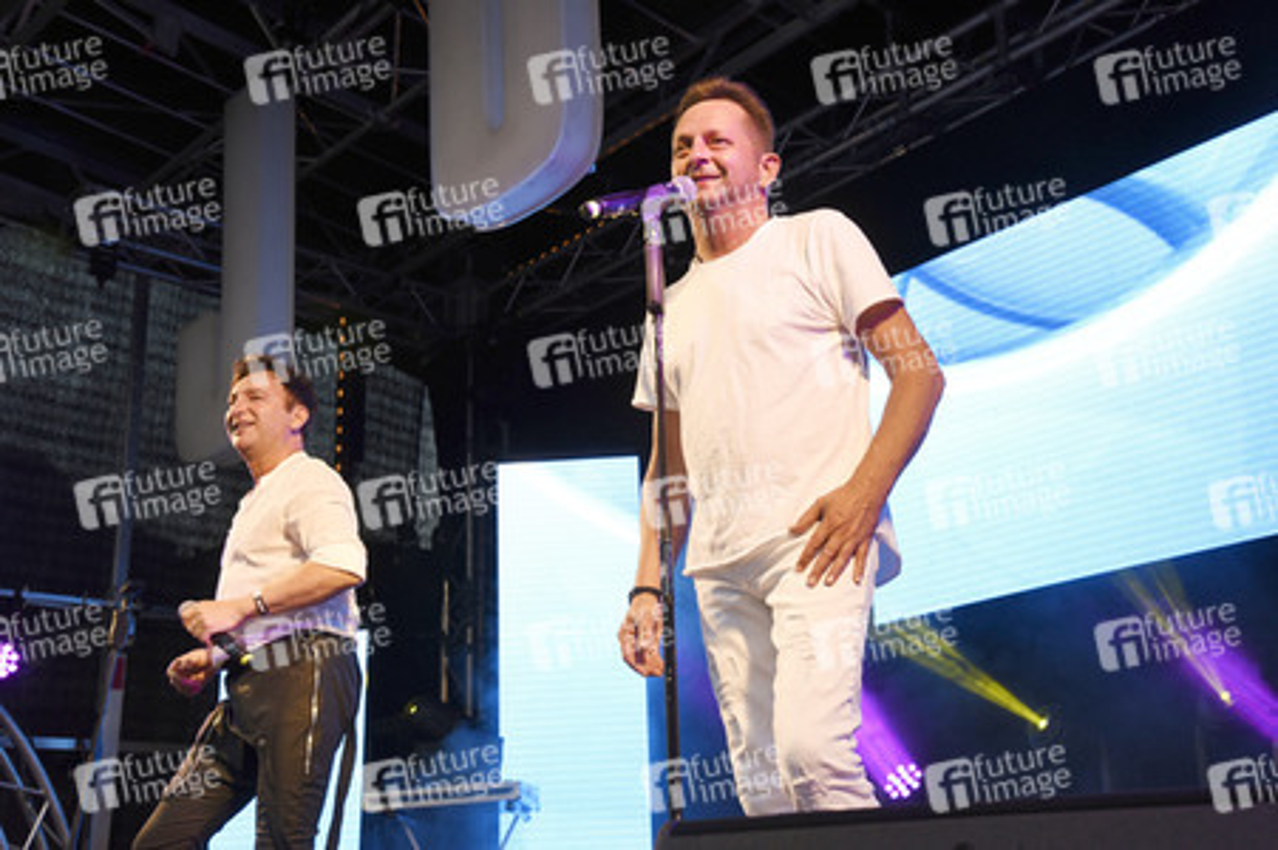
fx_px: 1632
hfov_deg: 42.8
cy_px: 425
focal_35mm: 46
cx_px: 639
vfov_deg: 29.2
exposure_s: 1/160
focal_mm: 46
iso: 1250
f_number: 8
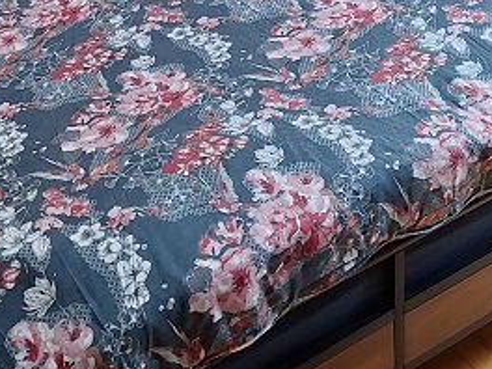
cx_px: 253
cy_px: -315
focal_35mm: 87
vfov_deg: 14.7
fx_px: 1237
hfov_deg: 22.5
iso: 40
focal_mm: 5.54
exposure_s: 1/100
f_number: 1.8
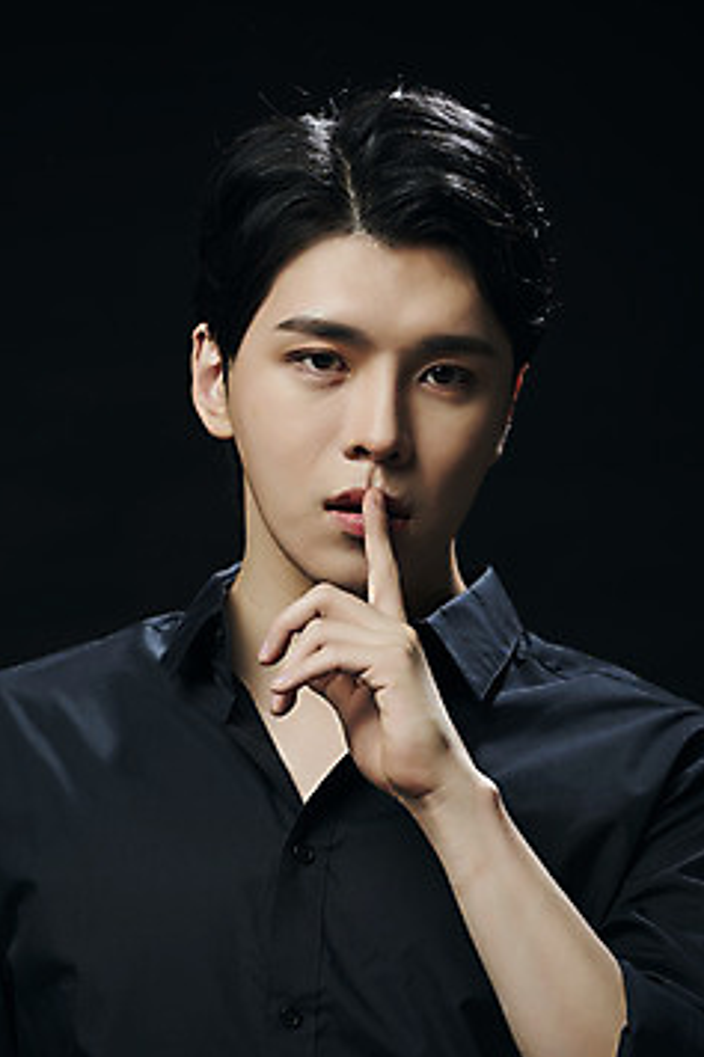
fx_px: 6606
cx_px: 319
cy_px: 582
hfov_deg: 6.1
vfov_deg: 9.2
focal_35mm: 225
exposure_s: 1/125
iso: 64
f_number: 4
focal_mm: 200
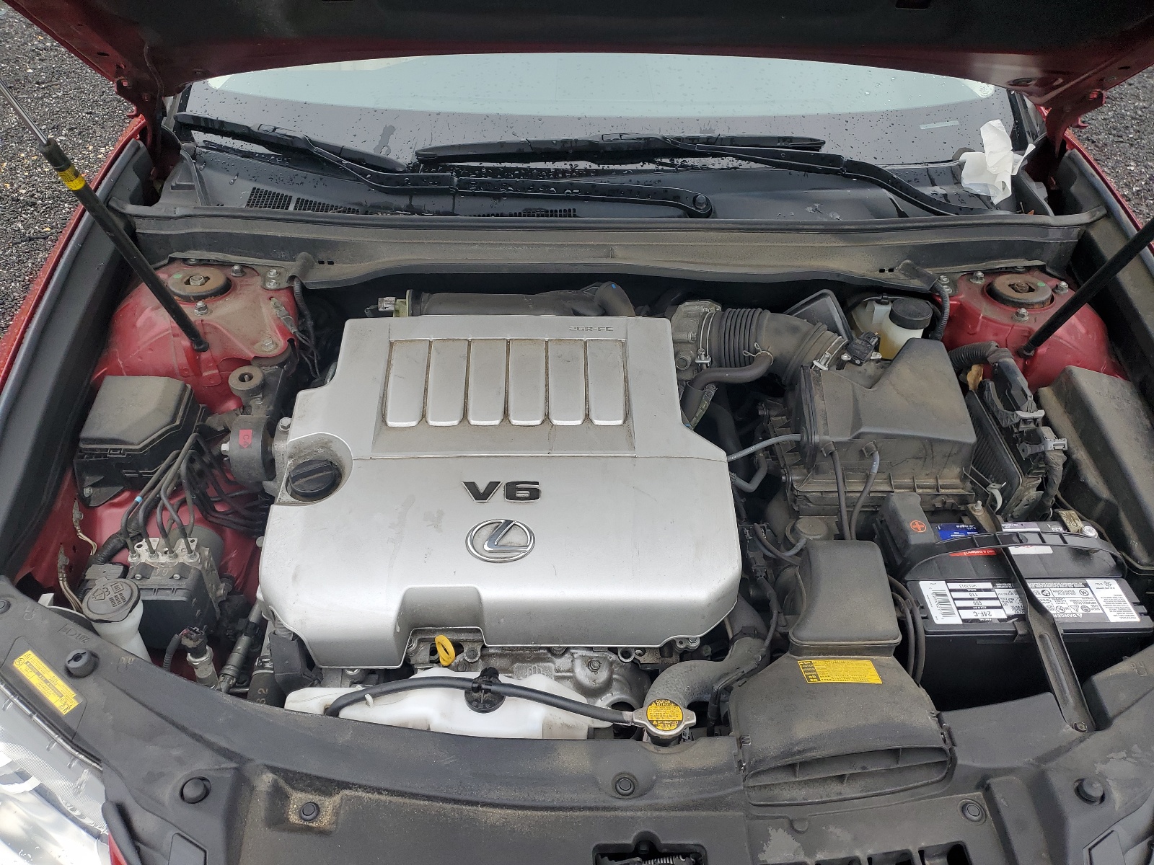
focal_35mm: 26
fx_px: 867
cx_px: 577
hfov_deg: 67.3
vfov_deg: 53.1
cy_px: 432
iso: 50
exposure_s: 1/500
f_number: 1.5
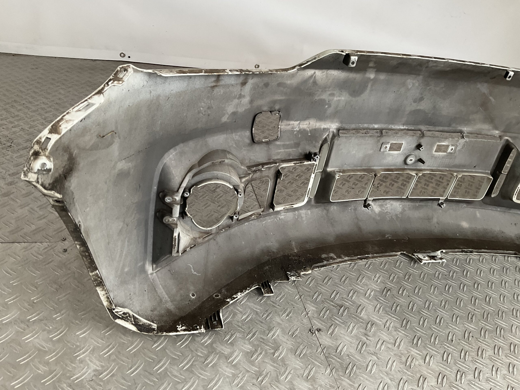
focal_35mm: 29
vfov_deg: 48.2
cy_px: 195
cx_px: 260
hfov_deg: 61.7
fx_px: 436
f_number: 1.8
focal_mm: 3
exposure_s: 1/50
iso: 80
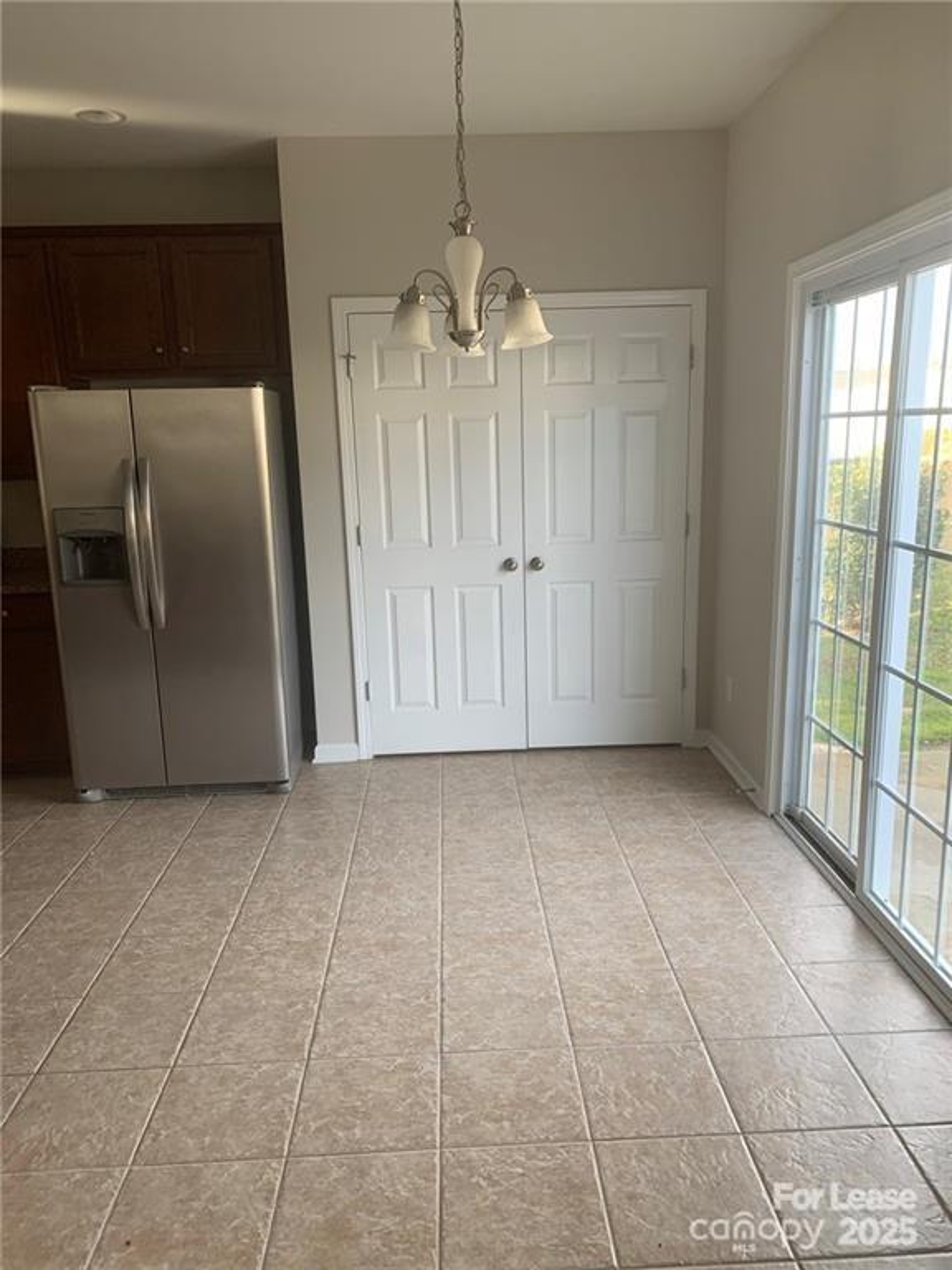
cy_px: 635
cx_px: 476
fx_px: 953
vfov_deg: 67.3
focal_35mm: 26
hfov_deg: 53.1
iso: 64
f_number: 1.8
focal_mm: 4.25
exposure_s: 1/121
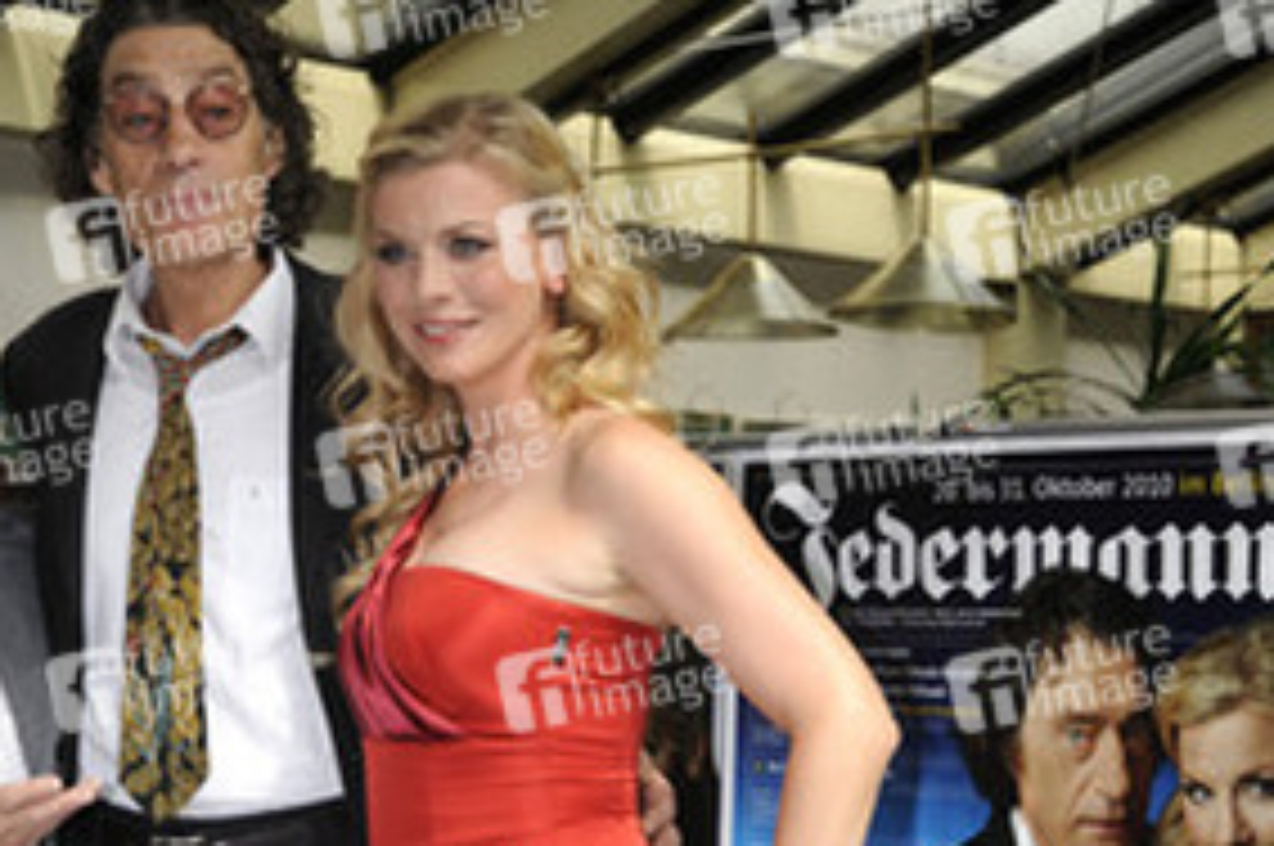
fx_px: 2934
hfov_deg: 24.4
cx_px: 493
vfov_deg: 16.4
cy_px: 567
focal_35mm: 83
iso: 250
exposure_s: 1/200
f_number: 7.1
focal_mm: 52
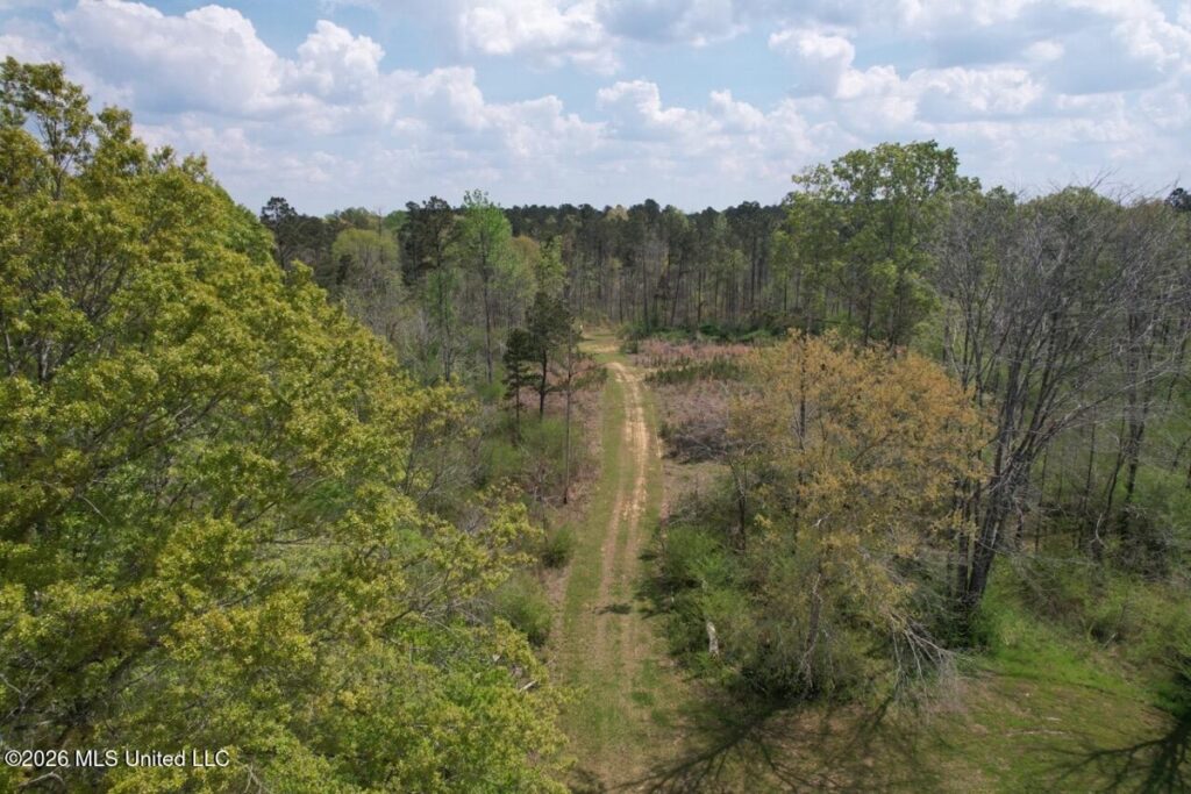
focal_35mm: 22
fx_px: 728
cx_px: 596
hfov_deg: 78.6
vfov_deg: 57.2
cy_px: 397
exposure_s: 1/3000
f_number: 2.8
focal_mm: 8.38
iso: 140
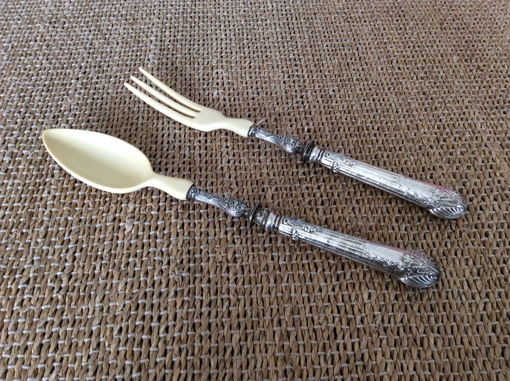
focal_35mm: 32
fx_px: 471
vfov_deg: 44.1
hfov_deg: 56.9
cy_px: 190
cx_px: 255
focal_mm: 3.3
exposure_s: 1/25
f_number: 2.4
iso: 64
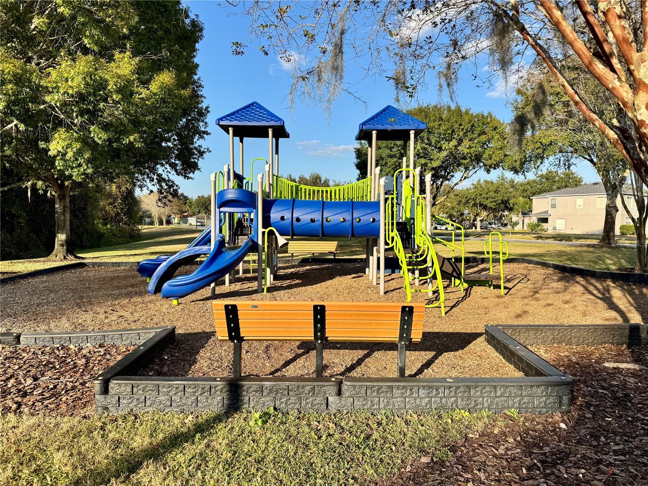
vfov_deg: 56.8
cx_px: 324
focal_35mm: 24
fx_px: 449
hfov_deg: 71.6
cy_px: 243
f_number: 1.78
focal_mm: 6.76
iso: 80
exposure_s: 1/2604
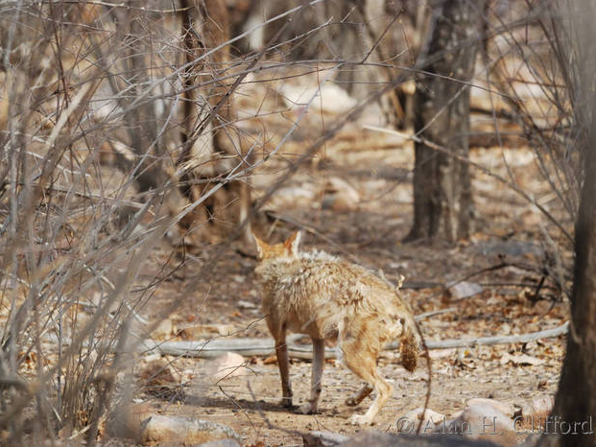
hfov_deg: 3.7
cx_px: 284
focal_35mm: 537
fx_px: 9248
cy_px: 224
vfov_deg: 2.8
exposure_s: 1/400
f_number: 5.6
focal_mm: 330
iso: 450
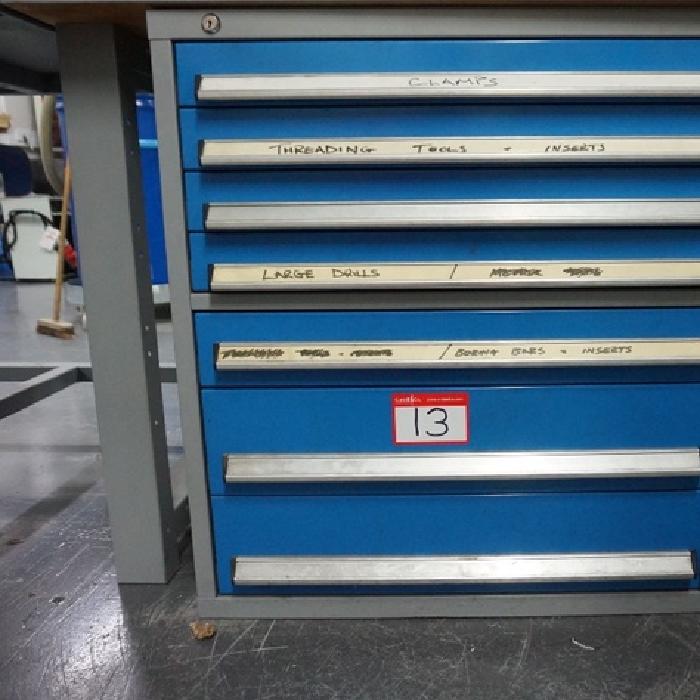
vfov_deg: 52.5
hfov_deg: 51.8
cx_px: 449
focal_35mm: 31
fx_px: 709
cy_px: 347
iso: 2500
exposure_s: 1/160
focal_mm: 16
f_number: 3.5
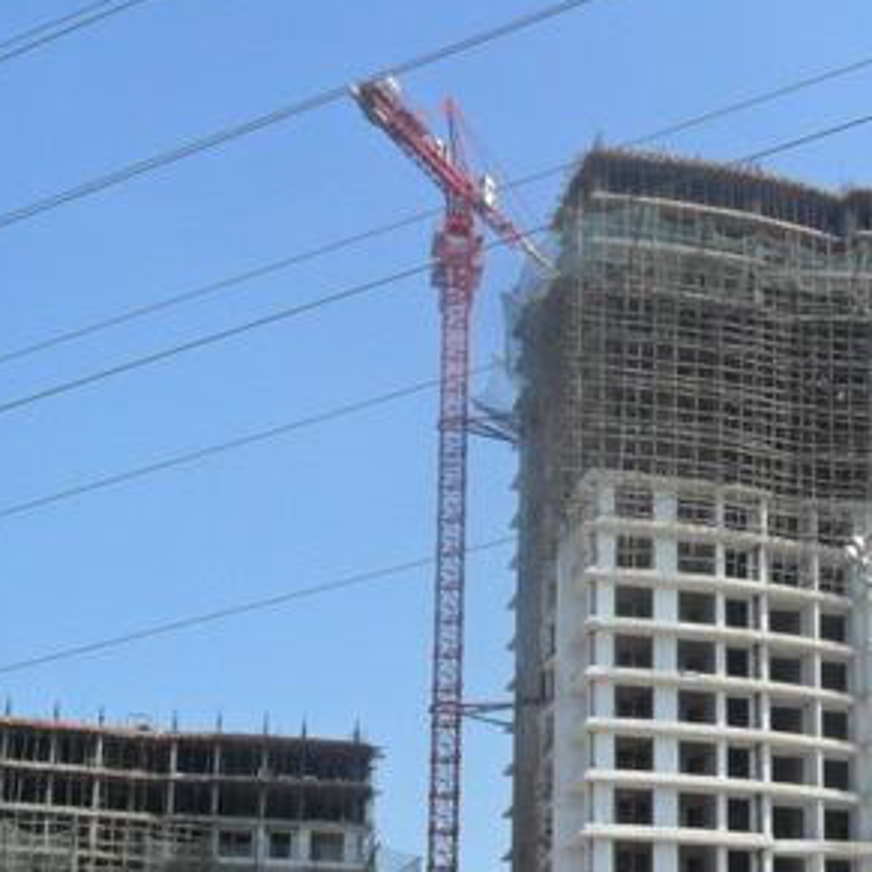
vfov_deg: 23.7
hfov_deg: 23.9
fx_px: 2052
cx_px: 560
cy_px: 686
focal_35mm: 72
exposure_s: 1/750
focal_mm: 6.6
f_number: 4
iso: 100
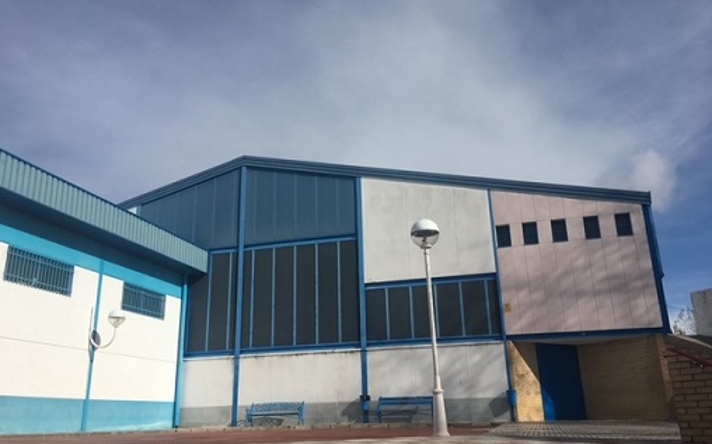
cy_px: 227
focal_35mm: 31
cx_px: 355
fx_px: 601
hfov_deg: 61.3
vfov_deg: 40.6
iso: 25
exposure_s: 1/3344
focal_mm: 4.15
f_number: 2.2
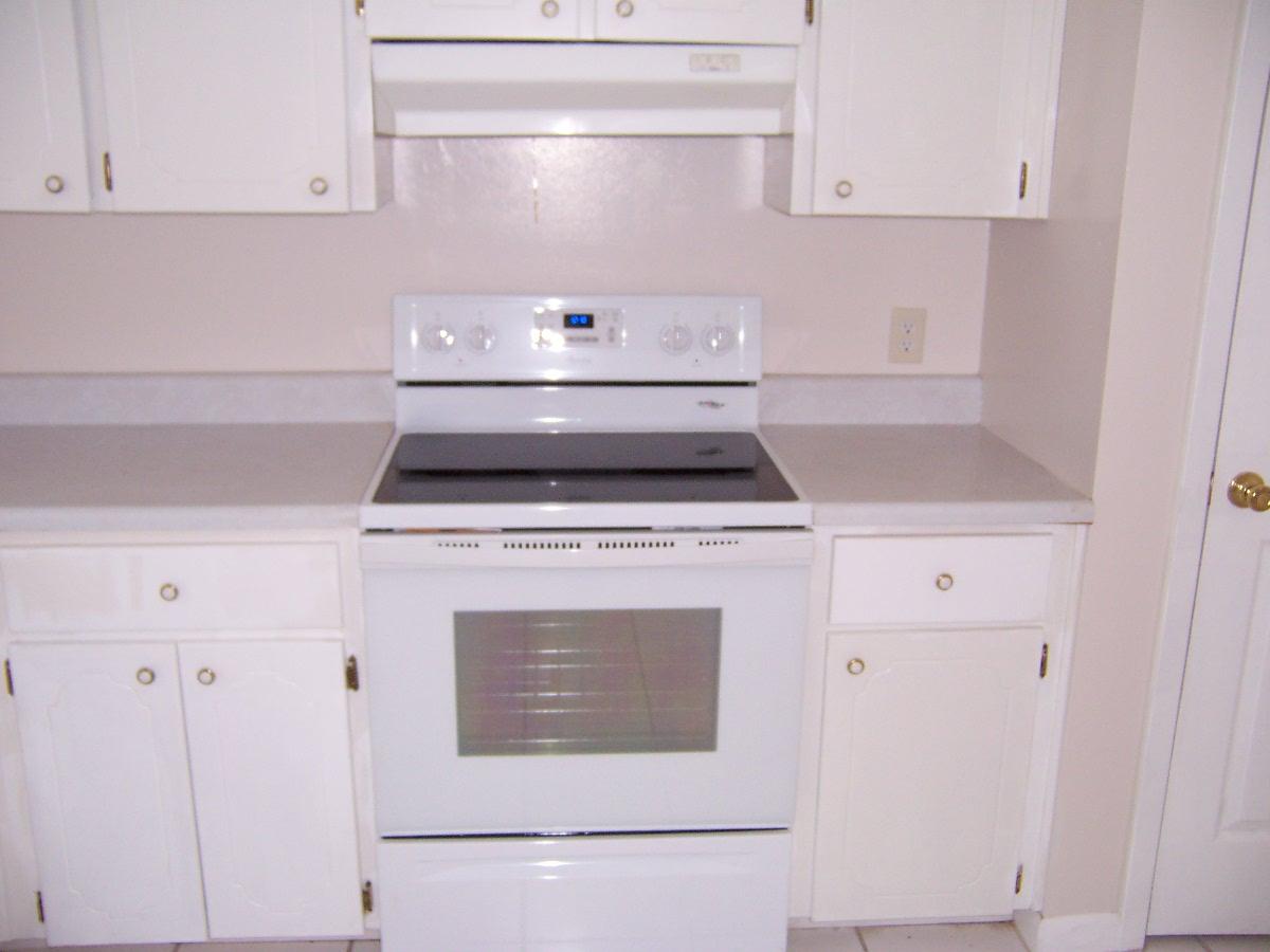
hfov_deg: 55.4
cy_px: 476
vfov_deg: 42.9
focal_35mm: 33
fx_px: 1211
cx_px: 635
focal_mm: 5.5
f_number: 2.8
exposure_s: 1/60
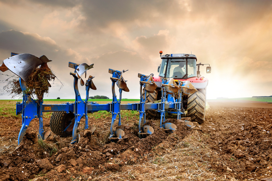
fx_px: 181
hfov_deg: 73.7
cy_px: 90
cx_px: 136
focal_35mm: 24
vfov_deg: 53.2
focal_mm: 24
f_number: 4.5
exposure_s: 1/400
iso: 400
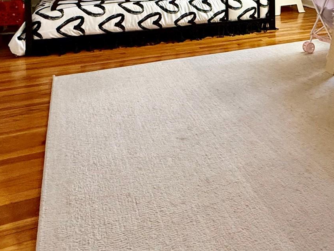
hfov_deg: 53.8
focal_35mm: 34
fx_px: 328
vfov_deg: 33.8
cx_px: 186
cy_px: -50
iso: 500
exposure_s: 1/60
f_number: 2.2
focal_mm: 2.22
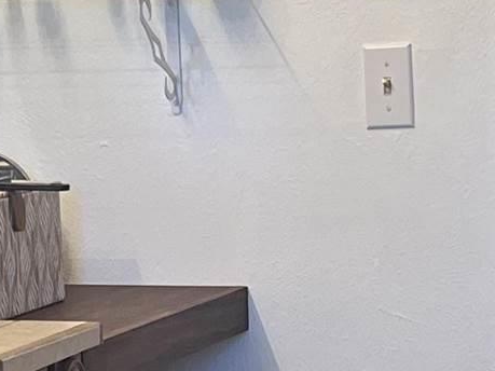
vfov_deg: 8.4
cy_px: 457
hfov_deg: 11.4
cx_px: 314
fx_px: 2488
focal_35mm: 174
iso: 125
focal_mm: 5.7
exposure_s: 1/120
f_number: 1.5
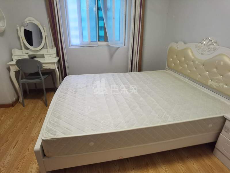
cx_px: 115
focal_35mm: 18
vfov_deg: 71.6
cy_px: 86
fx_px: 120
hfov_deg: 87.8
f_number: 1.8
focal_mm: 4.4
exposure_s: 1/33.3
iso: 400
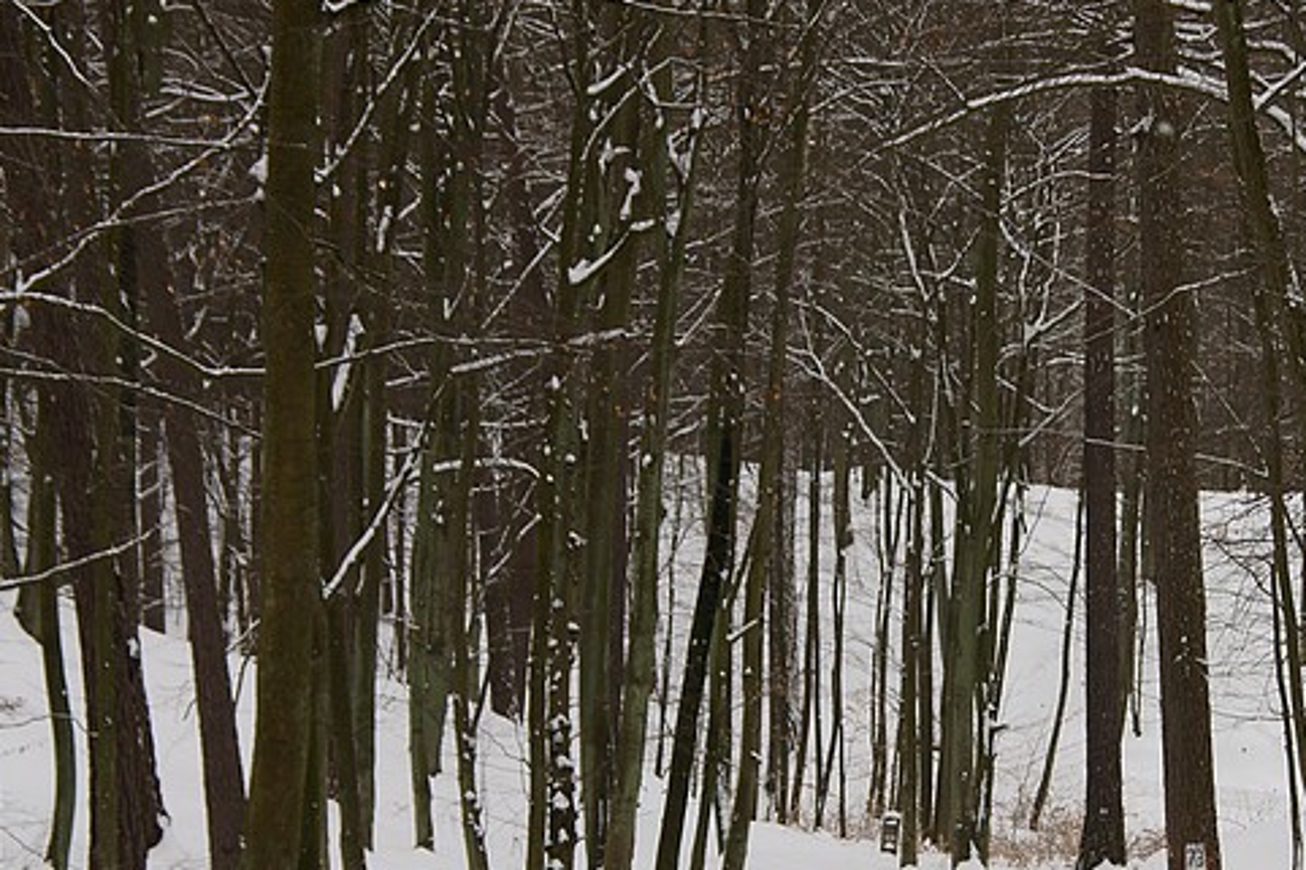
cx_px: 959
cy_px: 641
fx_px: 6092
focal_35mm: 168
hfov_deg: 12.2
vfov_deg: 8.2
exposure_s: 1/320
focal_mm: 60
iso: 200
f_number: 7.1
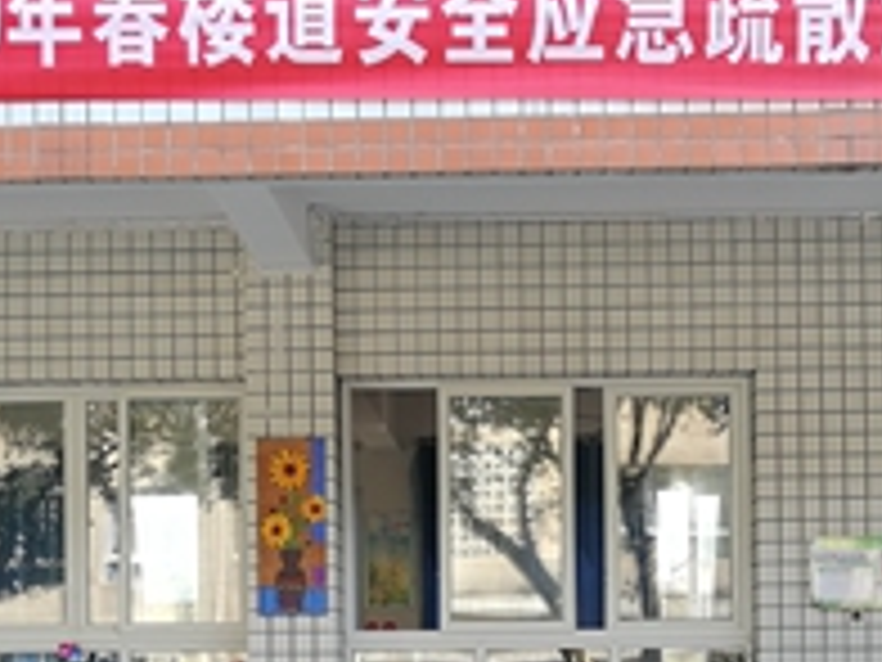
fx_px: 1758
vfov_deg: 20.7
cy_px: 637
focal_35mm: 69
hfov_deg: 28.2
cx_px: 459
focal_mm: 3.95
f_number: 1.8
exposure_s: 1/120
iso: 50
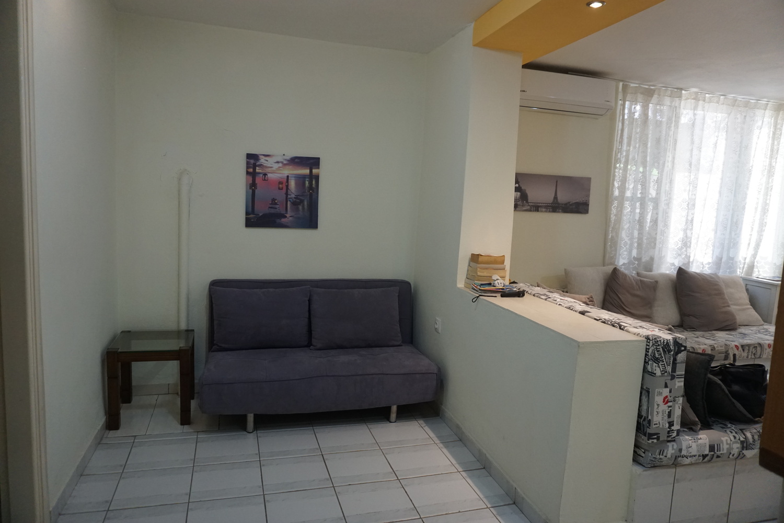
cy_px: 262
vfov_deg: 53.1
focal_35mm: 24
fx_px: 523
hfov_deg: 73.7
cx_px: 392
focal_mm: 16
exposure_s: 1/160
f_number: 4
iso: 1250
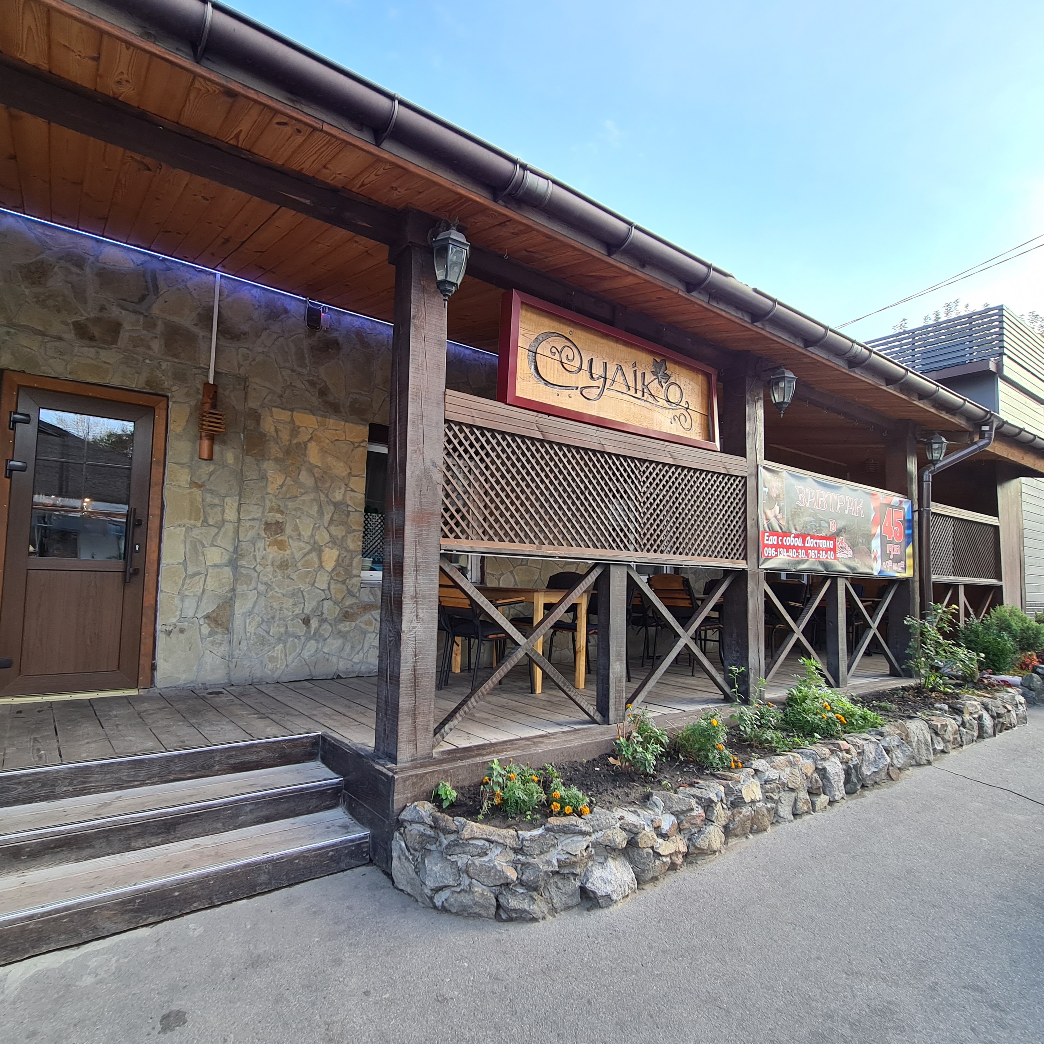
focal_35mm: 16
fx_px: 546
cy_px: 543
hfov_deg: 86.8
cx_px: 443
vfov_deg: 87.4
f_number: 2.2
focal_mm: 2.22
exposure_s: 1/100
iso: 64
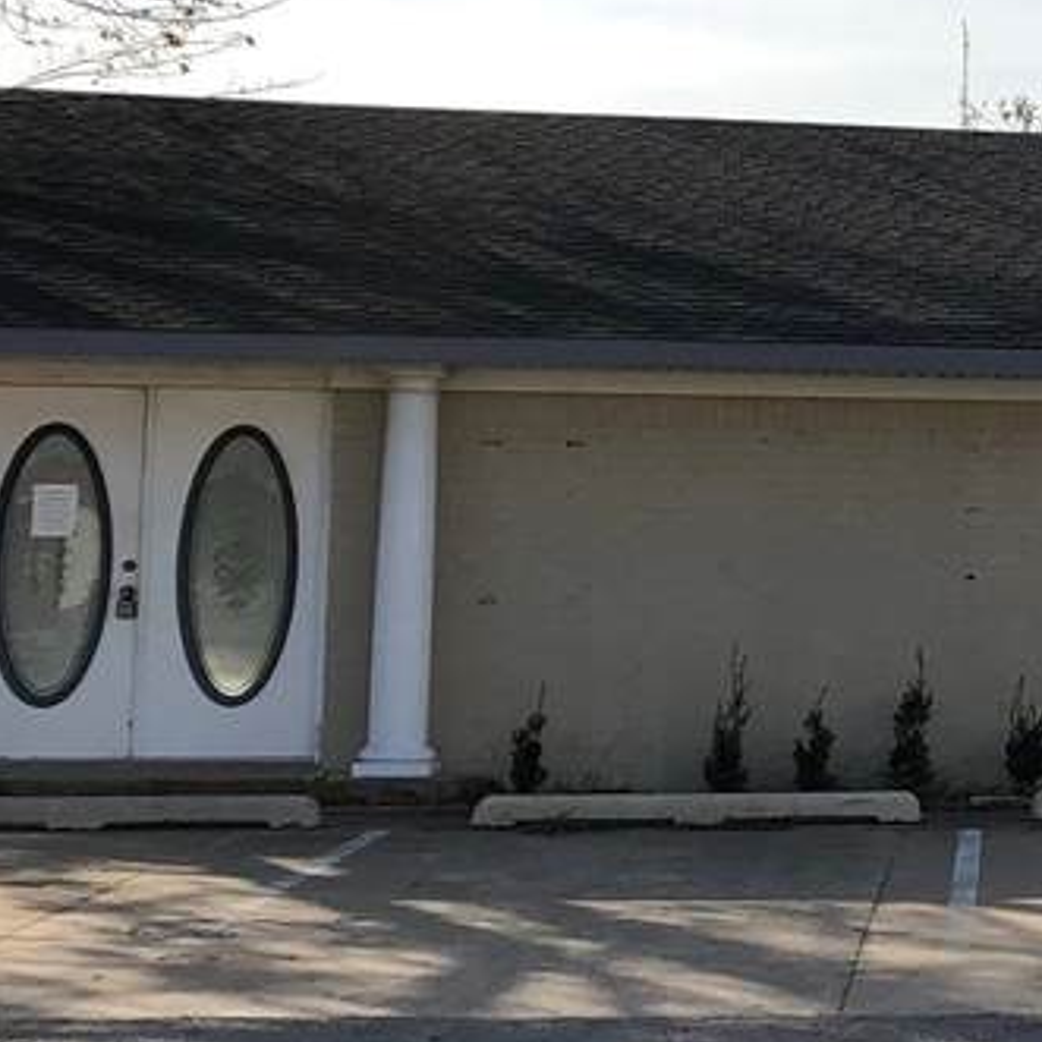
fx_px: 3372
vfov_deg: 17.5
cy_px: 403
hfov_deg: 15.7
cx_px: 1700
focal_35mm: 99
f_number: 1.8
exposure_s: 1/1715
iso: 20
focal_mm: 3.99
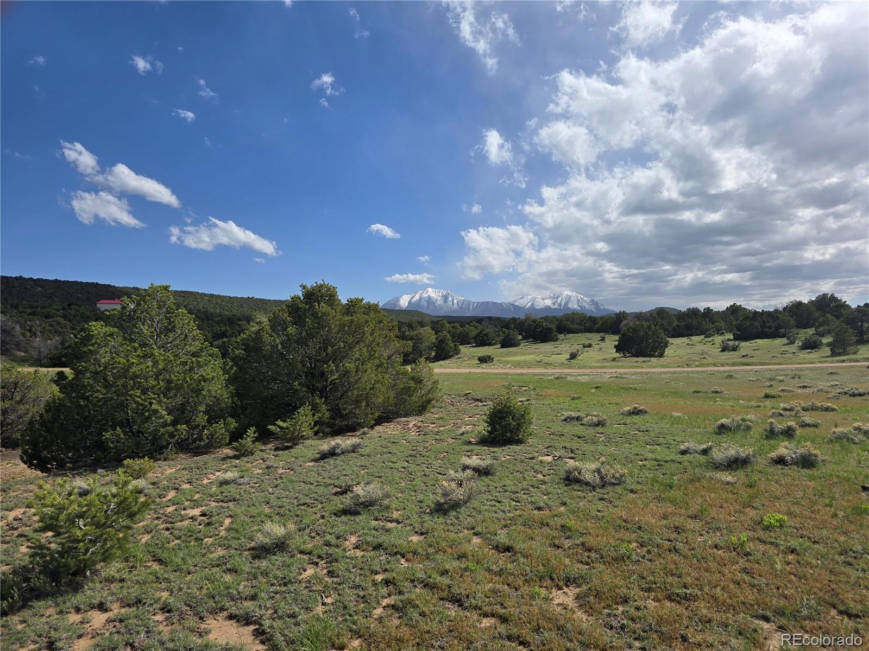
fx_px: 577
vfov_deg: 58.9
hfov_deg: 73.9
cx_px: 434
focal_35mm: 23
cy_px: 326
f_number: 1.7
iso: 12
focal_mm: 6.3
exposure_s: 1/1212
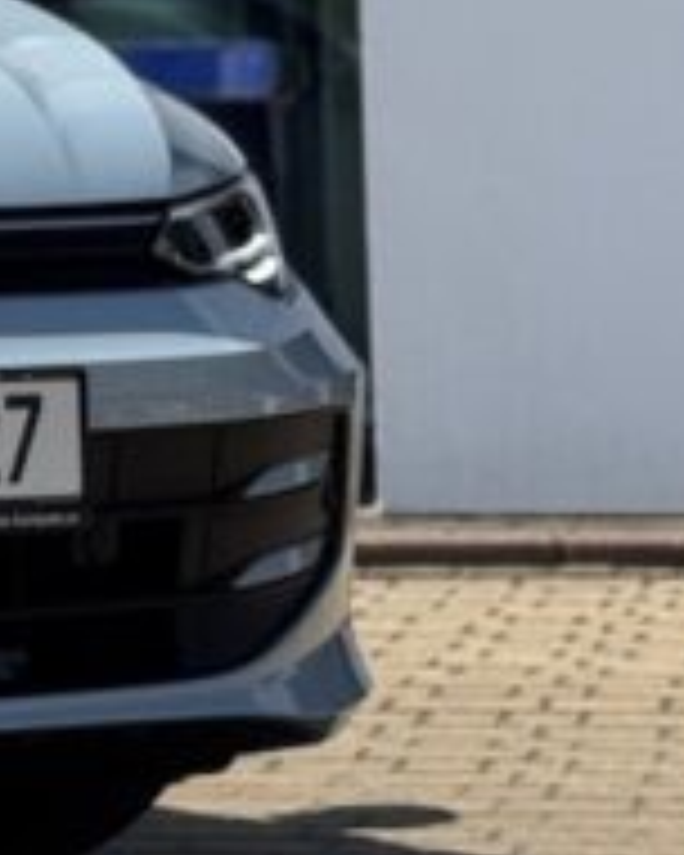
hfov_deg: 5.9
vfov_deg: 7.6
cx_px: -832
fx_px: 6377
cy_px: -76
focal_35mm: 252
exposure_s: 1/7092
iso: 64
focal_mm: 6.76
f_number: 1.78
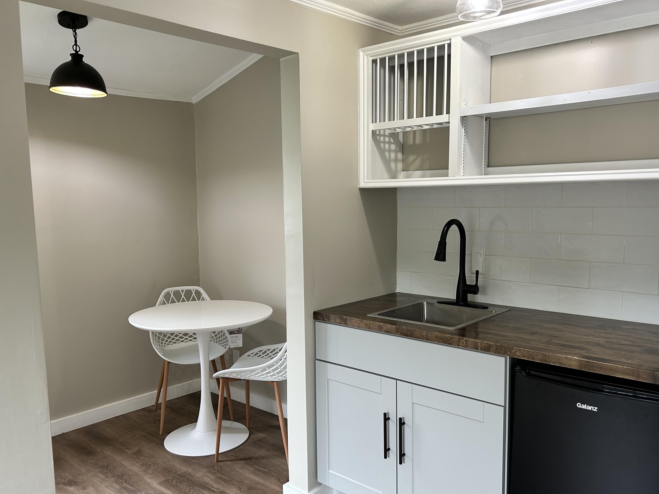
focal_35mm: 29
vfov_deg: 48.2
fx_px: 552
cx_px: 346
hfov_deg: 61.6
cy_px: 265
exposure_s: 1/60
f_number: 1.5
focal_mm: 5.7
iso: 80
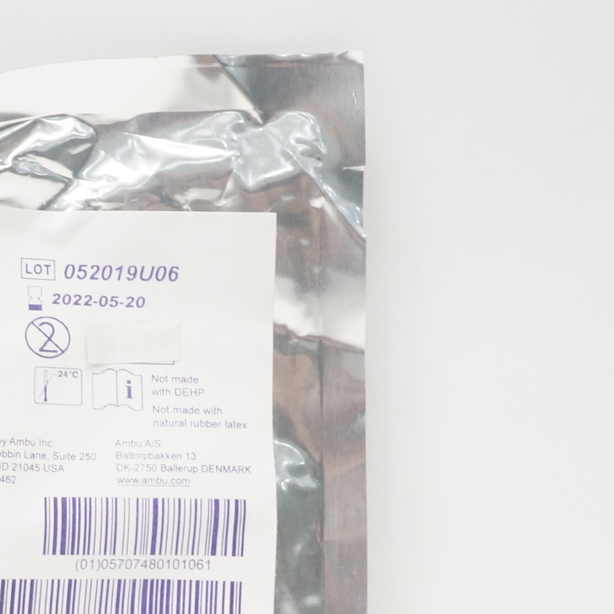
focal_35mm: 79
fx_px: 1585
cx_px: -53
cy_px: 508
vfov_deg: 21.6
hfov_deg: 20.9
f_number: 11
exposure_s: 1/20
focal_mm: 18
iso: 800
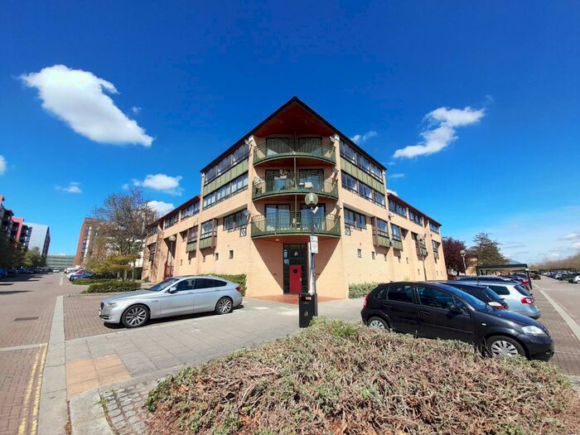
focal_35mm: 13
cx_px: 290
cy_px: 218
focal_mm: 1.42
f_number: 2.2
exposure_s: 1/902
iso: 40
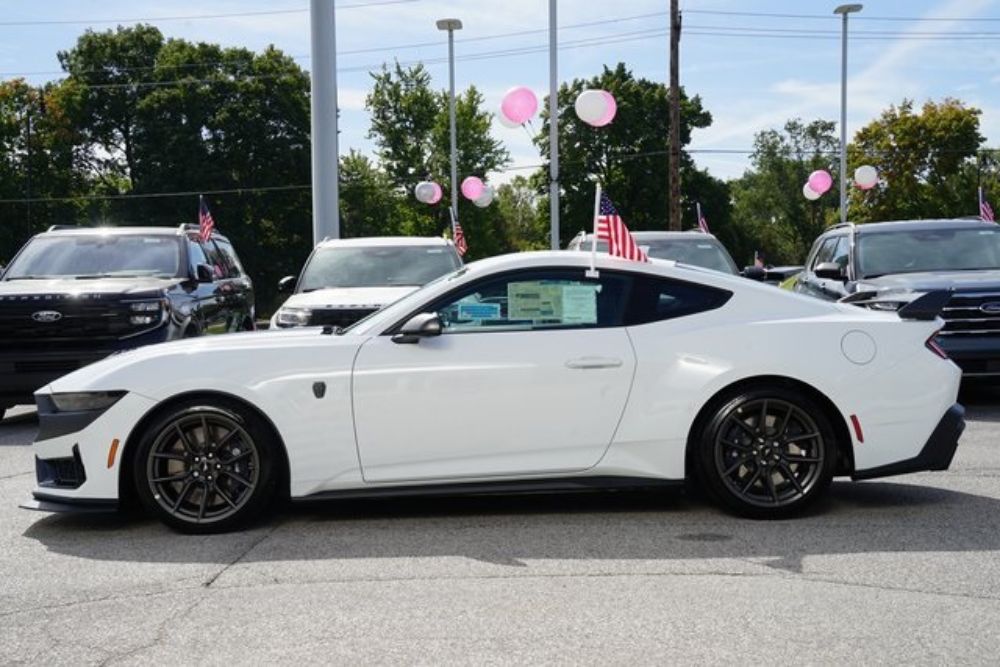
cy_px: 334
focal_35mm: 53
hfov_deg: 37.5
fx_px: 1472
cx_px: 500
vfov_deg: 25.5
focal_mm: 53
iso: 100
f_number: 14
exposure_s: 1/100
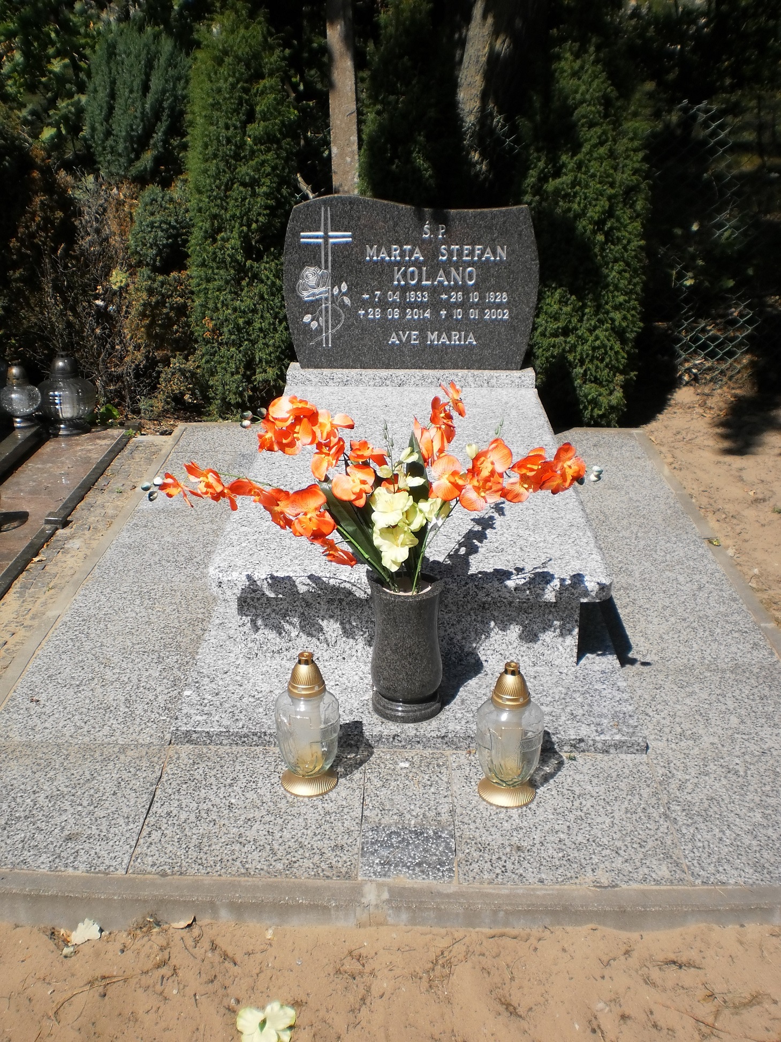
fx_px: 1083
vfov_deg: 51.4
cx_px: 390
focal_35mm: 36
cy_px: 521
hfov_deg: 39.7
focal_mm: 6.3
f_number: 4.6
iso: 100
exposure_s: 1/800
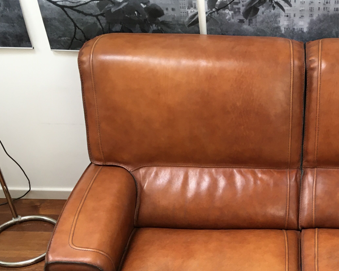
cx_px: 291
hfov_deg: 32.8
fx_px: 552
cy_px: 198
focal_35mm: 55
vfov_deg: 27.3
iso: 80
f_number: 2.2
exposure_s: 1/33
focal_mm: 4.15
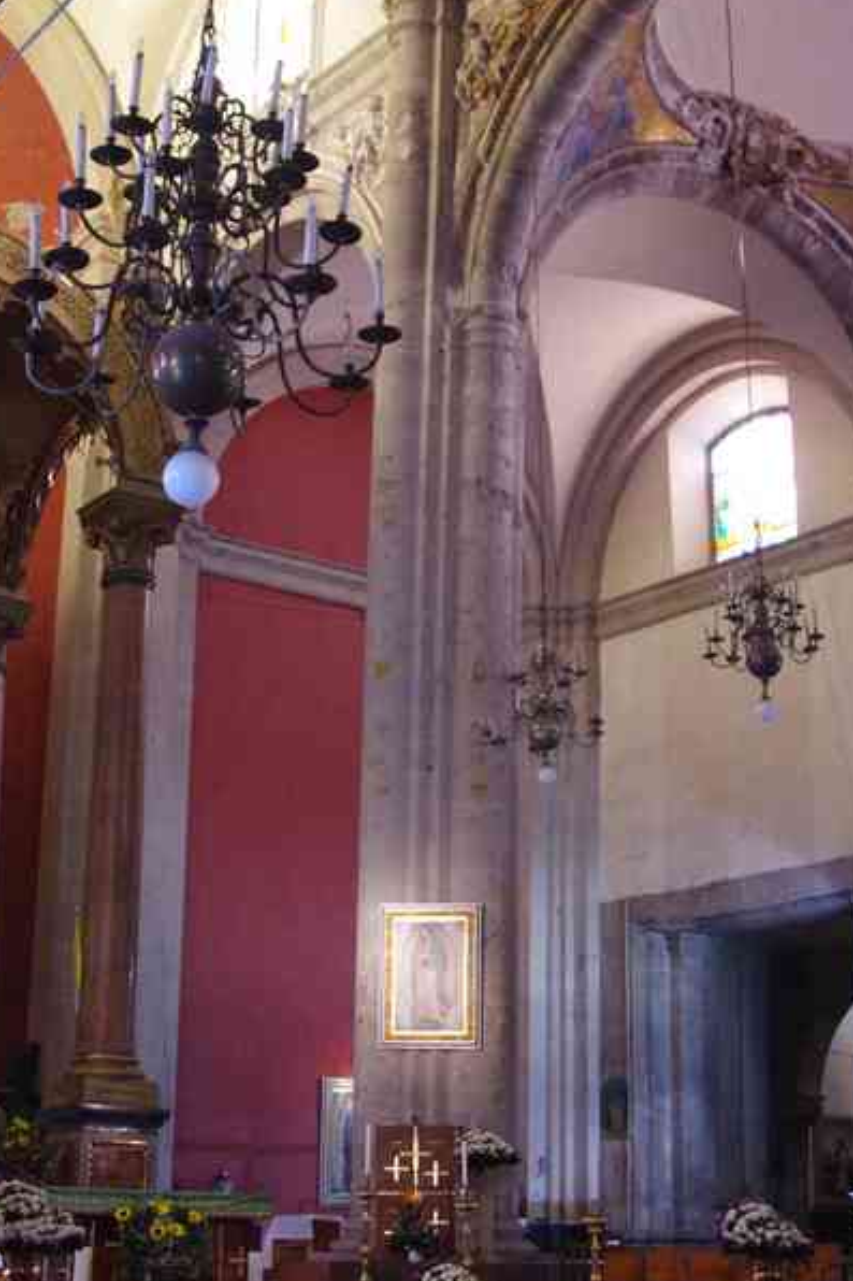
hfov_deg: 23.3
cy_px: 670
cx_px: 413
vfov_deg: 34.4
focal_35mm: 58
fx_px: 2066
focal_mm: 23.1
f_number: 4
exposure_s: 1/15
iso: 3200
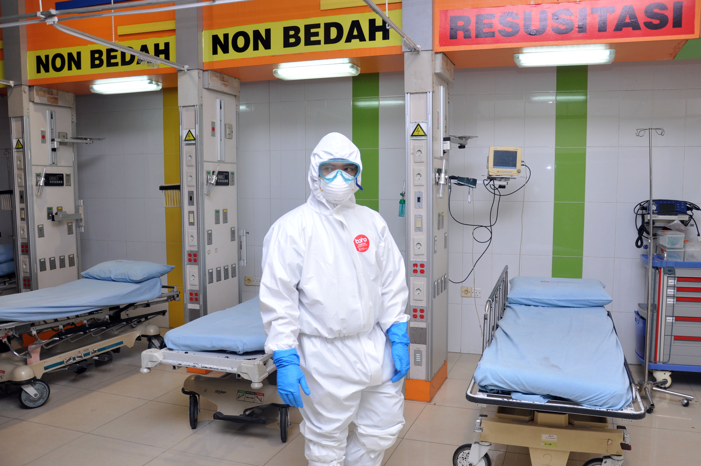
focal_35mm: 27
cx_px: 350
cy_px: 233
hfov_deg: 67.4
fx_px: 525
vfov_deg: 47.8
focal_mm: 18
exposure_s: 1/80
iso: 320
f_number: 3.5
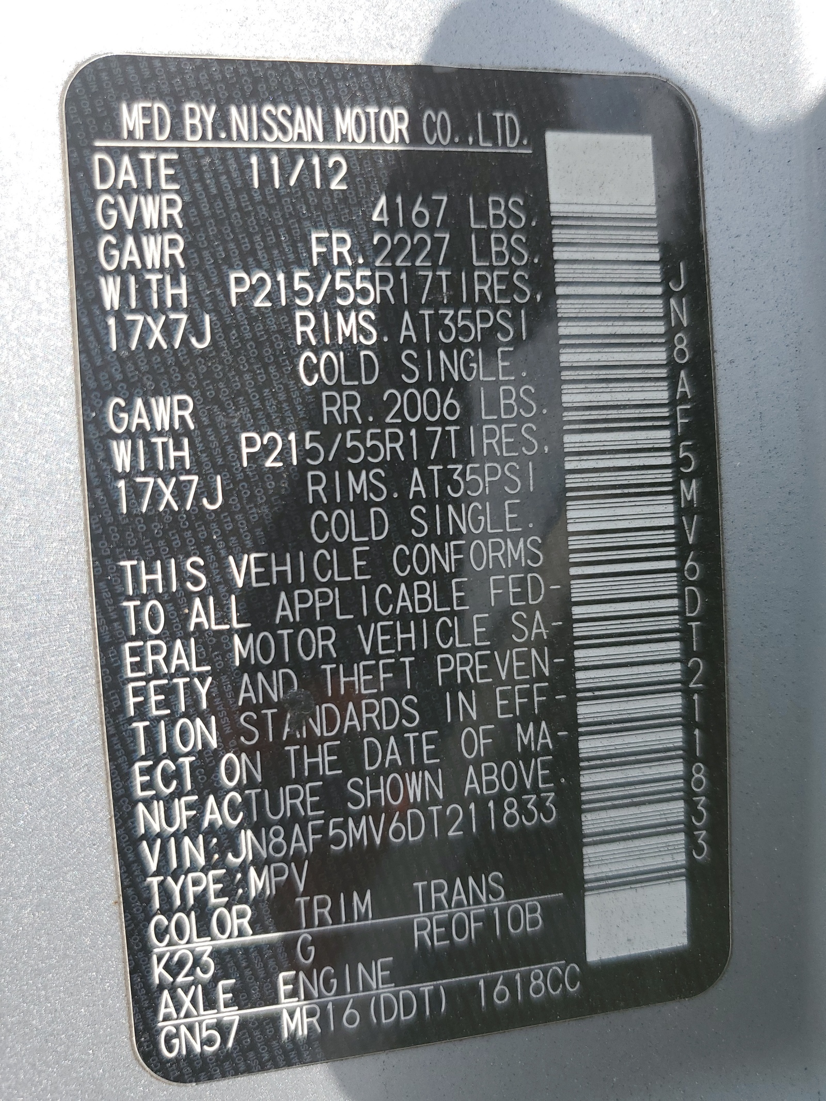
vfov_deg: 67.3
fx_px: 827
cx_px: 413
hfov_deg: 53.1
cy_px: 550
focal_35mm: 26
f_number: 1.5
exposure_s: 1/1429
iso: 50
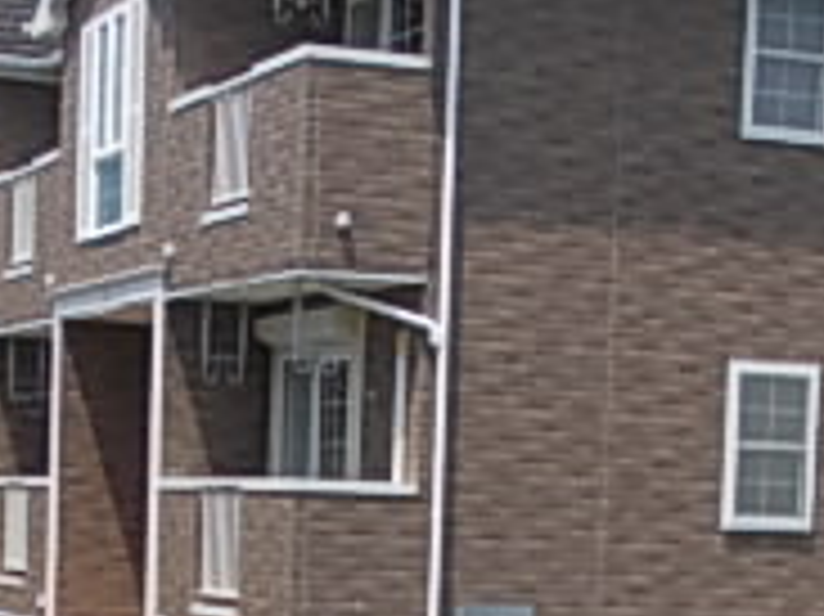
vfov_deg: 14.6
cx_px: 320
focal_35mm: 98
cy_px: 751
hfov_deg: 20.0
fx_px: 2331
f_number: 5.4
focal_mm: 4
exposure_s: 1/400
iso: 80
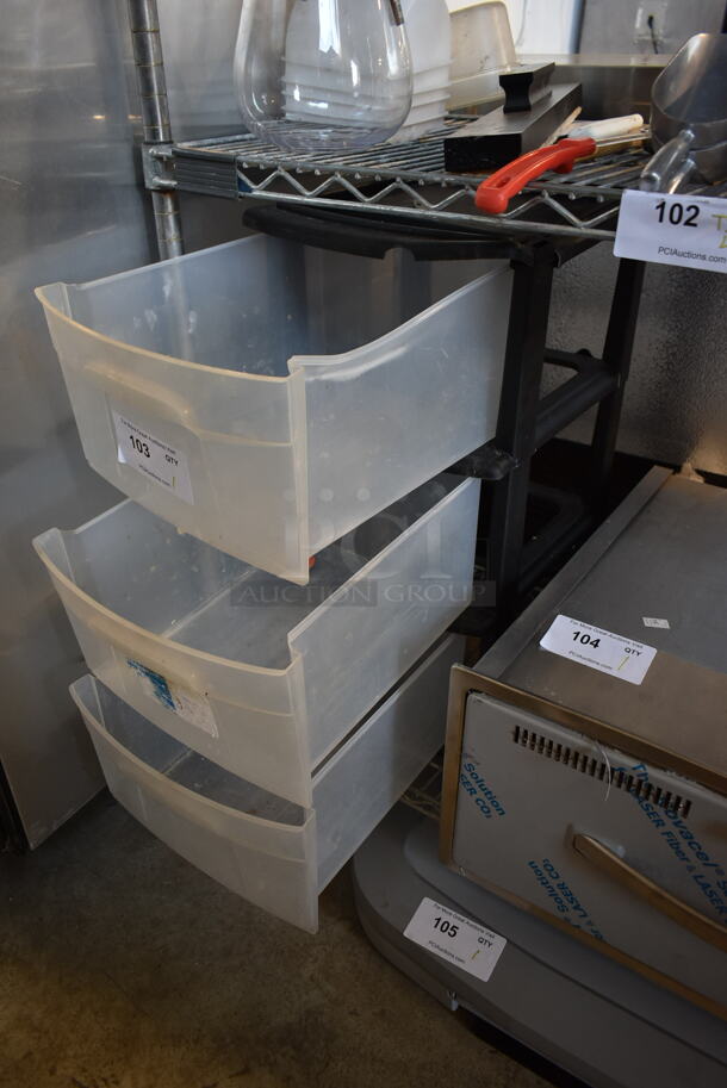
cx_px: 364
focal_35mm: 27
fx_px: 817
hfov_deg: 48.0
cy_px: 544
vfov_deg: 67.3
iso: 640
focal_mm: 18
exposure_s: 1/30
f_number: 3.5
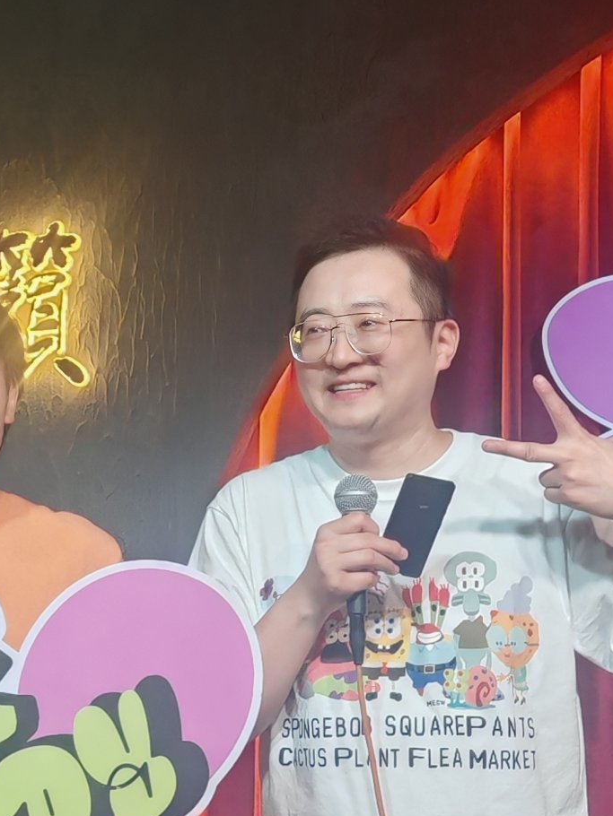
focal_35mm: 105
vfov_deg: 18.6
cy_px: 589
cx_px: 49
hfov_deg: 14.0
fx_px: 2478
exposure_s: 1/50
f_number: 1.9
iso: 500
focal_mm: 6.67
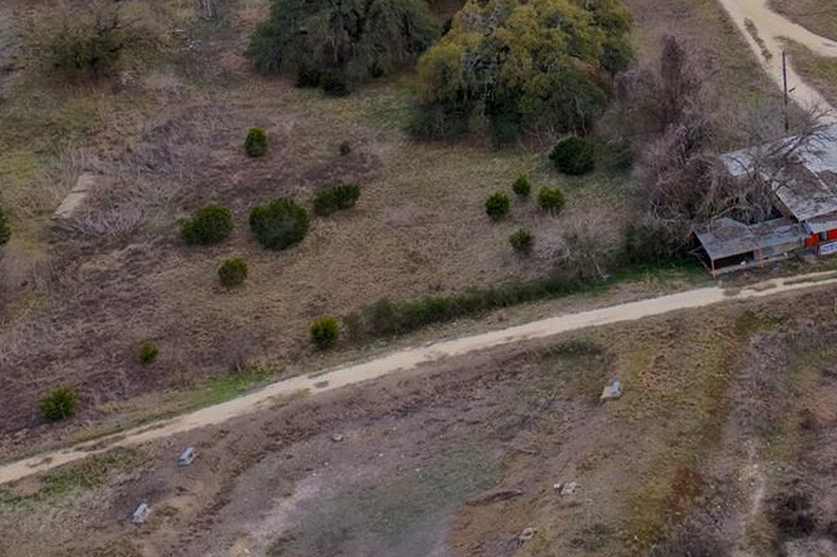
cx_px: 1088
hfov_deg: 21.4
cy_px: -180
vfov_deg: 15.1
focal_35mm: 86
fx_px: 1998
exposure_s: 1/1000
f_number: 2.8
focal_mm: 14.45
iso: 400
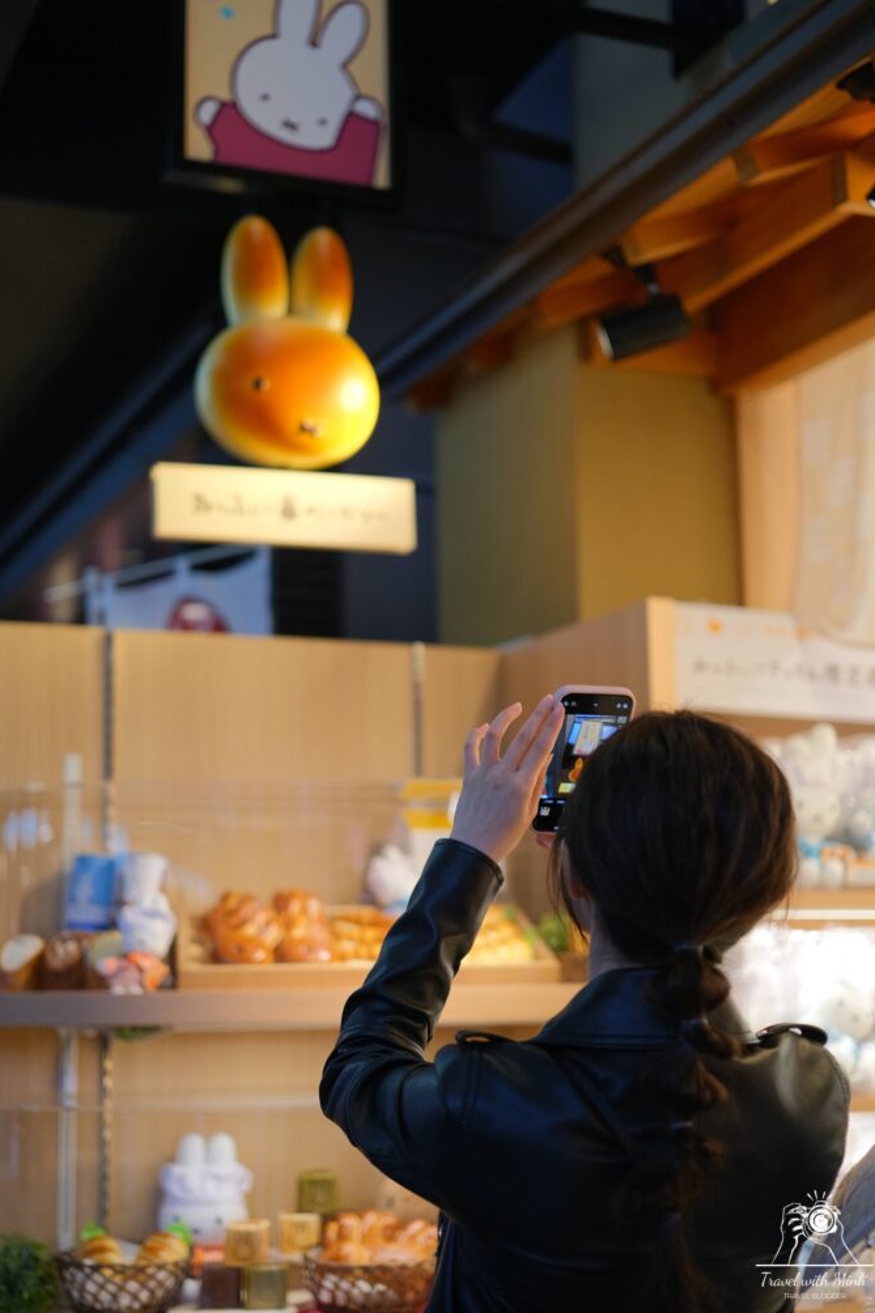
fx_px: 1860
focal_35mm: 51
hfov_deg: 26.5
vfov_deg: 38.9
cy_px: 649
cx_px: 441
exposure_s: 1/170
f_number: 1.4
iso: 400
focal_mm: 33
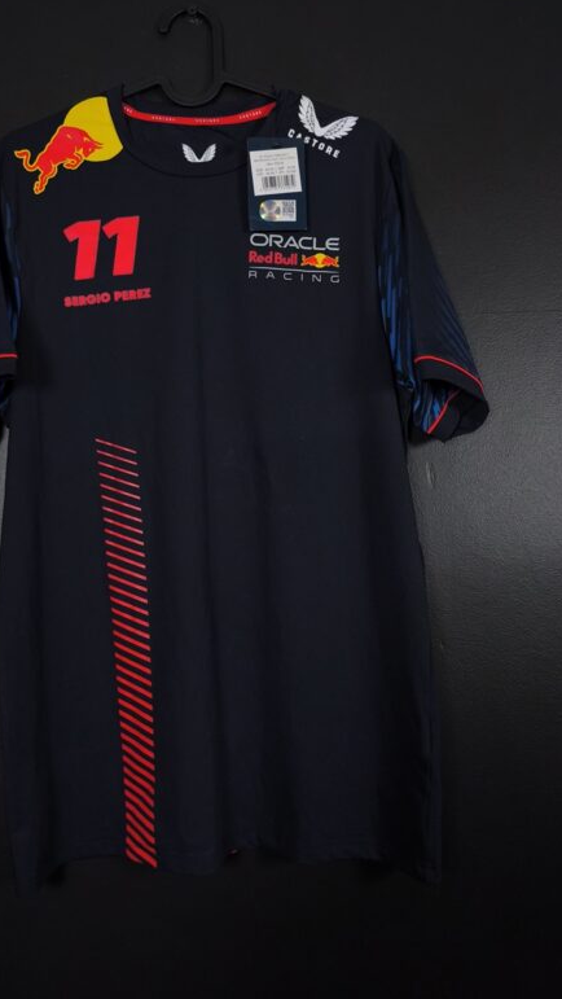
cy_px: 504
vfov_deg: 71.9
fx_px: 688
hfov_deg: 44.0
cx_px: 208
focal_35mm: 26
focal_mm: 6.57
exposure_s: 1/125
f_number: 1.6
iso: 500
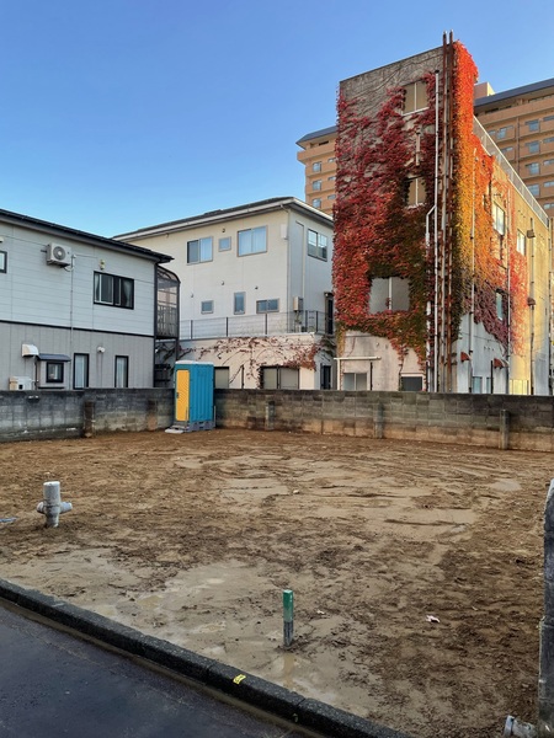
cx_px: 277
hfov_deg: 53.1
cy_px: 369
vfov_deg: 67.3
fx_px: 555
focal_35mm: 26
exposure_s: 1/376
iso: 32
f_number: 1.6
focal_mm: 4.2
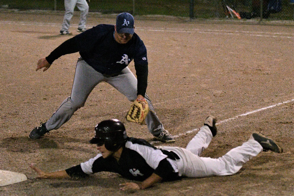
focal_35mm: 105
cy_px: 98
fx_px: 857
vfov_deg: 13.0
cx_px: 147
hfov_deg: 19.5
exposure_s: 1/1000
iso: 36000
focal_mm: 70
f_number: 2.8
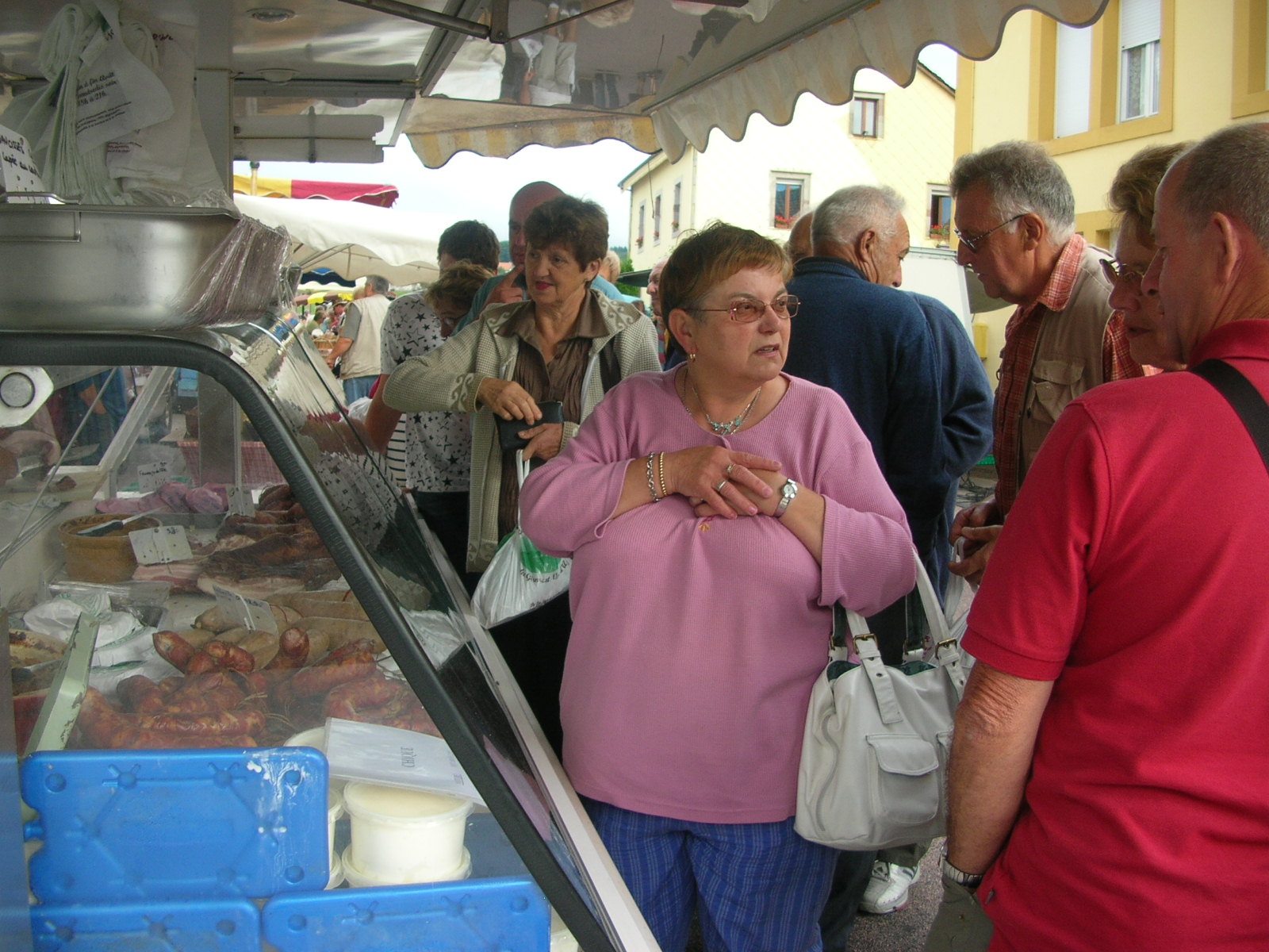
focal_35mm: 35
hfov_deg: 52.6
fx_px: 1283
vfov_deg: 40.7
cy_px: 476
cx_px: 634
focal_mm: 5.8
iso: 50
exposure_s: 1/188
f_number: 2.8
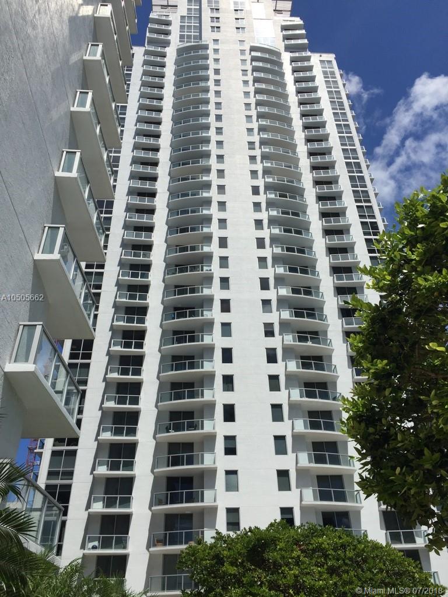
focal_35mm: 29
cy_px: 298
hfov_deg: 48.2
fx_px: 500
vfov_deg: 61.7
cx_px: 224
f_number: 2.2
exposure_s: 1/3597
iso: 32
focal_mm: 4.15
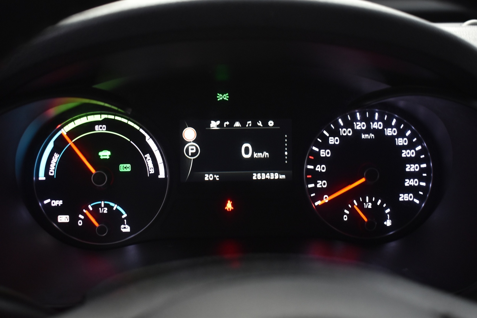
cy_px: 159
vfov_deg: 29.9
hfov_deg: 43.6
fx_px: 596
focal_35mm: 45
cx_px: 238
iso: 1250
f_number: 5.6
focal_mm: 30
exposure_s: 1/13
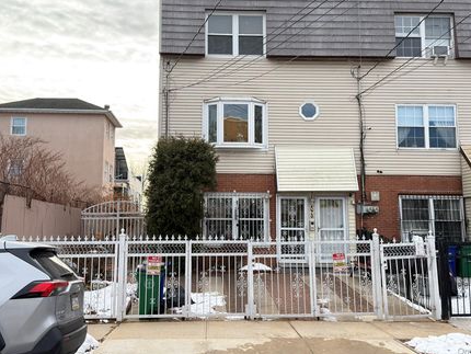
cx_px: 238
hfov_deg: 43.8
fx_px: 585
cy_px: 152
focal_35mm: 43
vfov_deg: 33.6
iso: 80
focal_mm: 6.76
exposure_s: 1/2262
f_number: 1.78
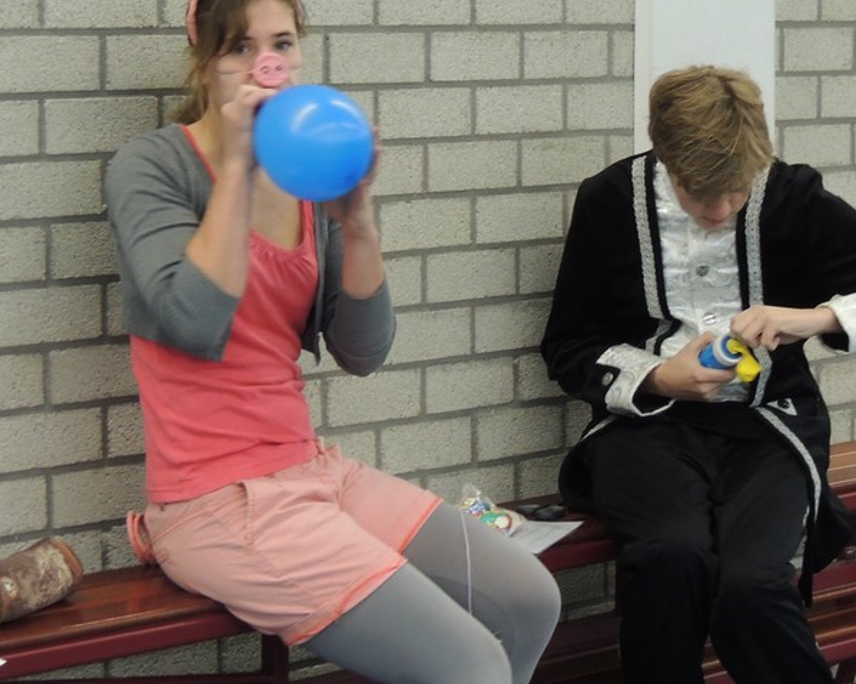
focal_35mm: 117
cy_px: 187
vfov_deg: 13.1
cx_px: 514
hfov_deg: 16.4
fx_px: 2963
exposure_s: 1/30
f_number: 3.9
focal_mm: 12.4
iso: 400
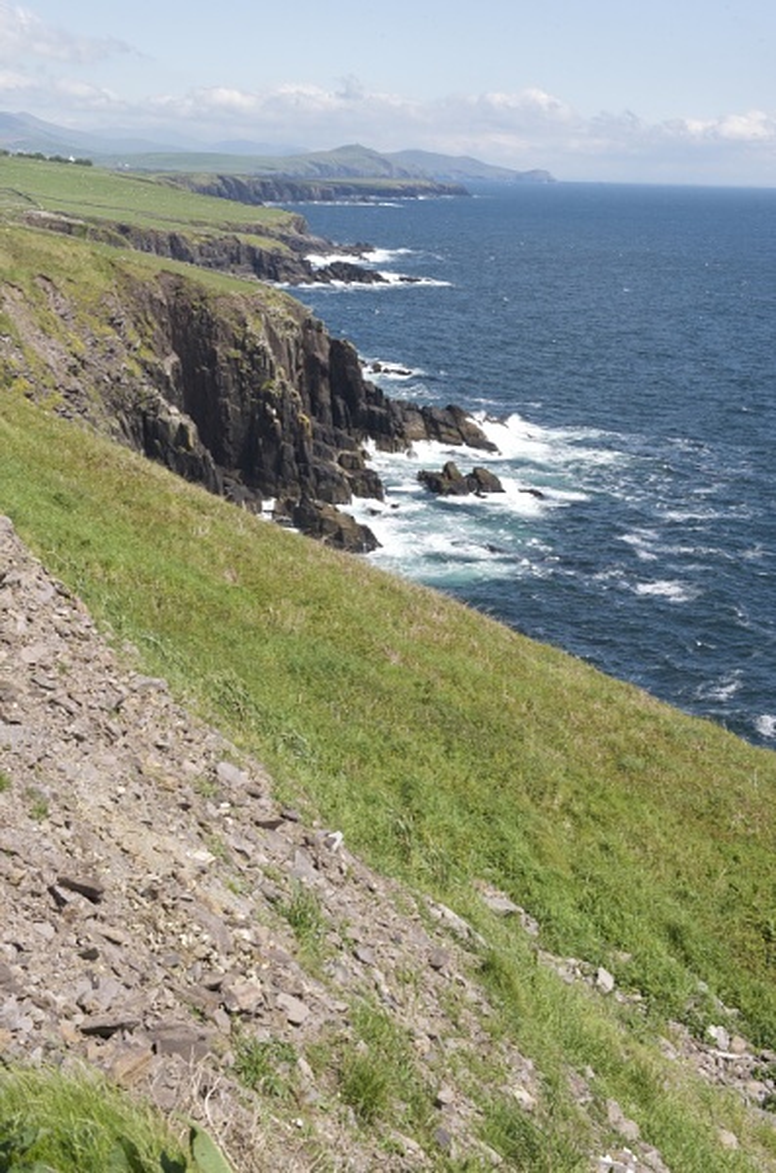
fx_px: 1625
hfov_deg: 26.9
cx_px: 388
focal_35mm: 50
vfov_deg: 39.7
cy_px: 586
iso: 200
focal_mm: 50
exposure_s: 1/100
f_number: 18
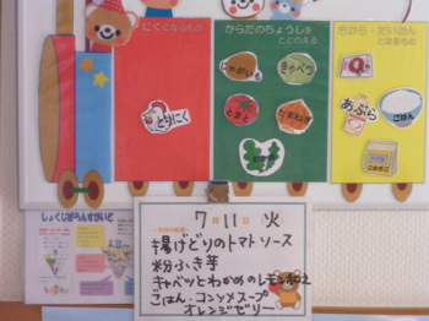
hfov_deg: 27.4
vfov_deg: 20.7
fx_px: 879
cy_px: 160
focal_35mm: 71
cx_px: 214
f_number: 5.4
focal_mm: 12.6
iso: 400
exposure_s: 1/8
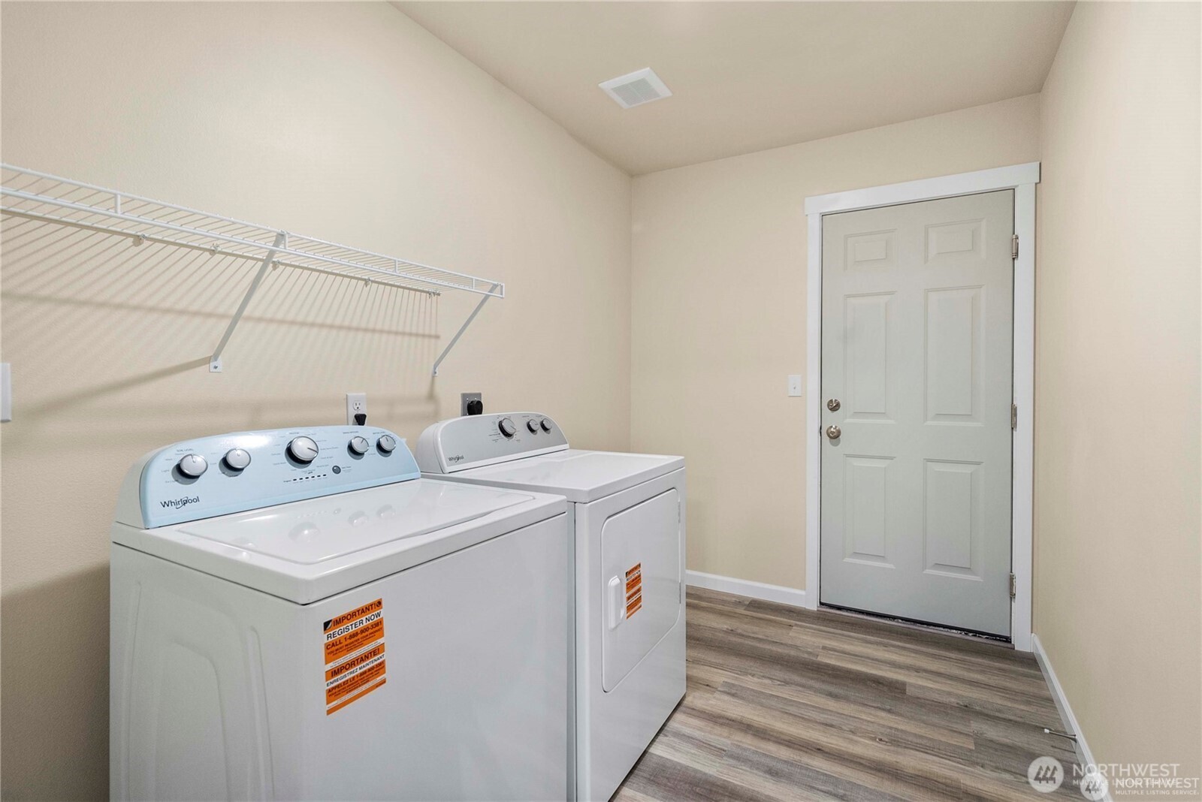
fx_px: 501
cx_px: 601
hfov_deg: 100.4
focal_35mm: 15
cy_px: 401
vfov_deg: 77.4
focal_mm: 15
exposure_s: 1/60
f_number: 7.1
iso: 400
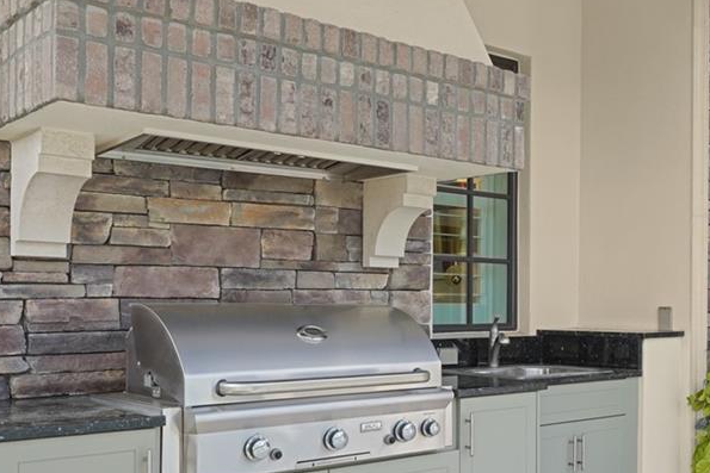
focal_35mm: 43
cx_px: 465
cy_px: 299
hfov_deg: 44.6
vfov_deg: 30.9
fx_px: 854
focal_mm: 16.1
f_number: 9
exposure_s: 1/8
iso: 250
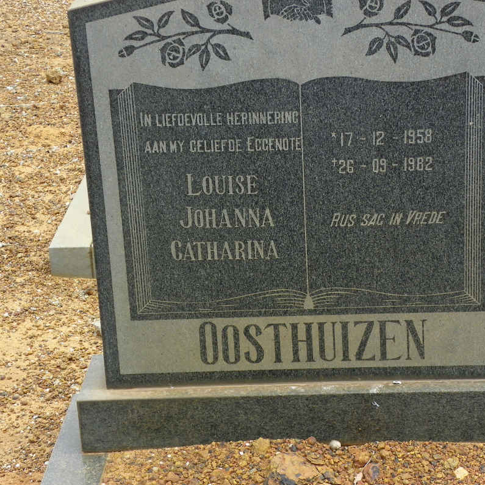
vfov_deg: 19.7
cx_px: 298
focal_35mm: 88
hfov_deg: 19.7
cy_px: 230
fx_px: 1395
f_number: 3.5
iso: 64
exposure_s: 1/250
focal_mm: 11.8
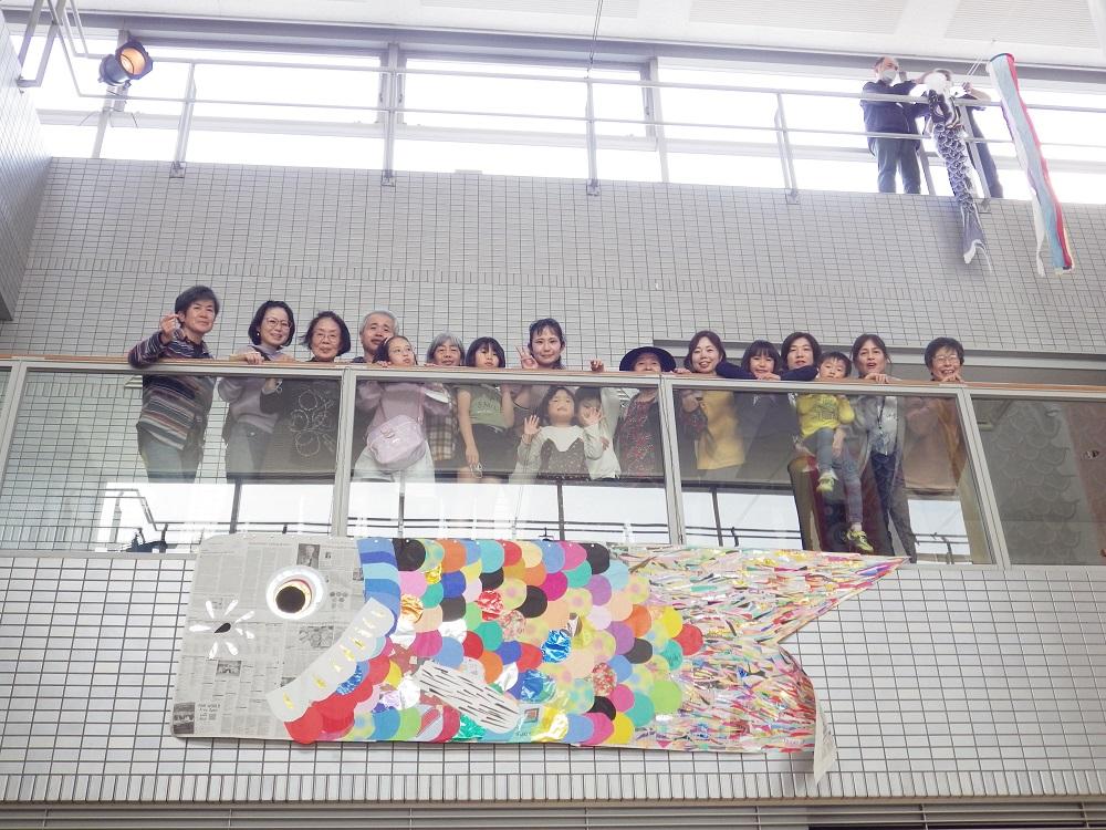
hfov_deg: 45.8
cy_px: 415
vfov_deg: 35.1
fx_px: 1310
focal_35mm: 41
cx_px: 553
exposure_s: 1/25
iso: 200
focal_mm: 7.4
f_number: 3.6
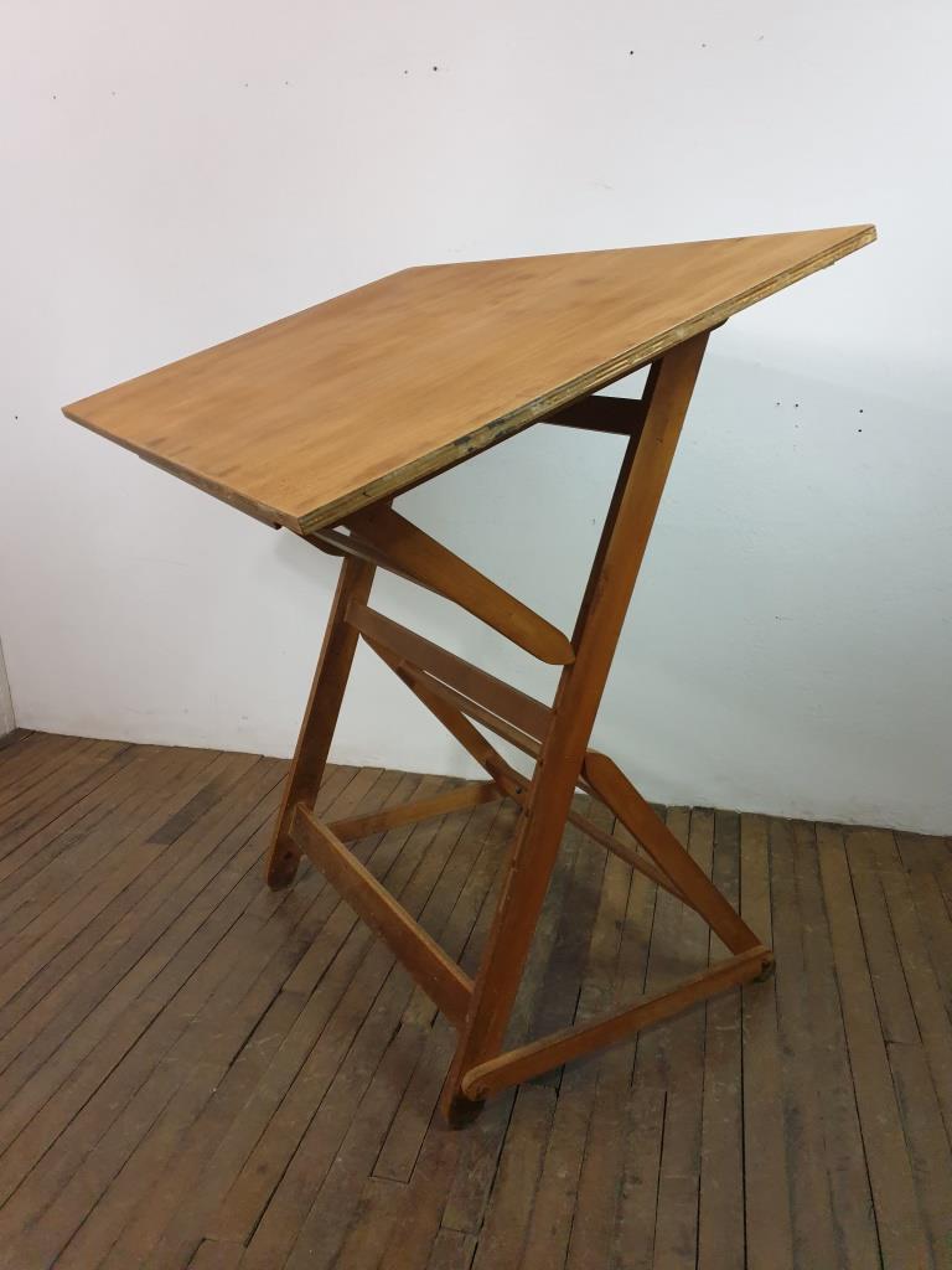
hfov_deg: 53.1
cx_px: 476
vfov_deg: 67.3
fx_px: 953
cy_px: 635
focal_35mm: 26
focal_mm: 4.3
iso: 320
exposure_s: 1/33
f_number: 1.5
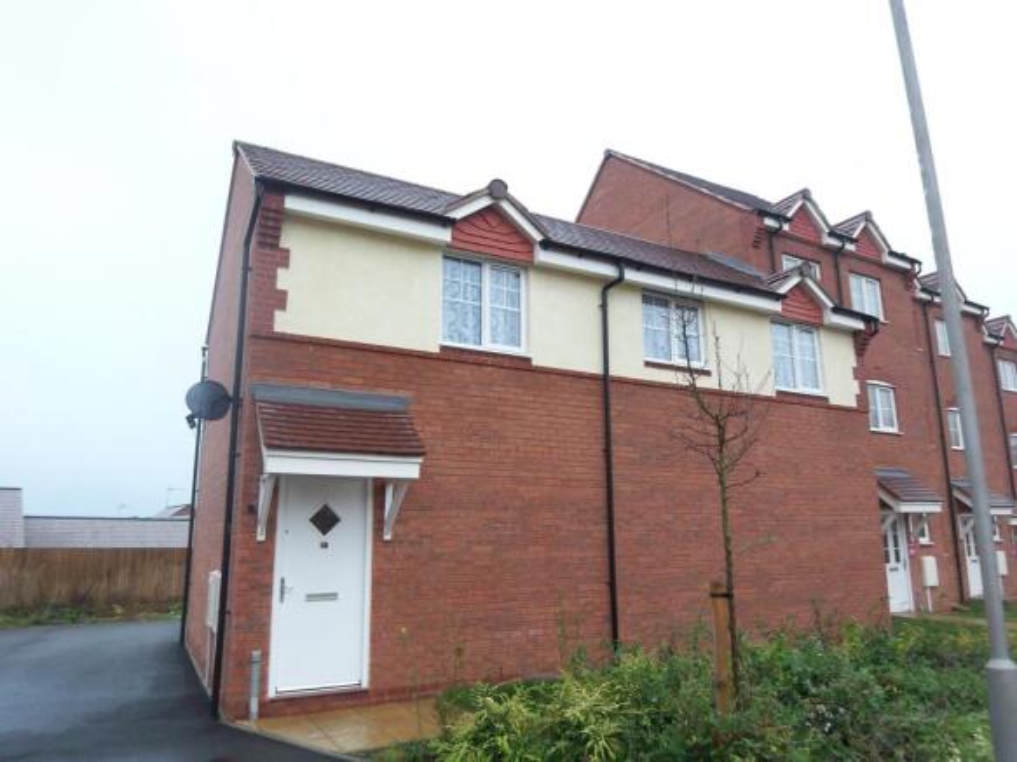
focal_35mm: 23
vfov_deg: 58.9
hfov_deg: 73.9
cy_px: 381
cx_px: 508
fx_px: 676
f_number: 2.8
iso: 50
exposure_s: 1/40
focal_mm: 3.8
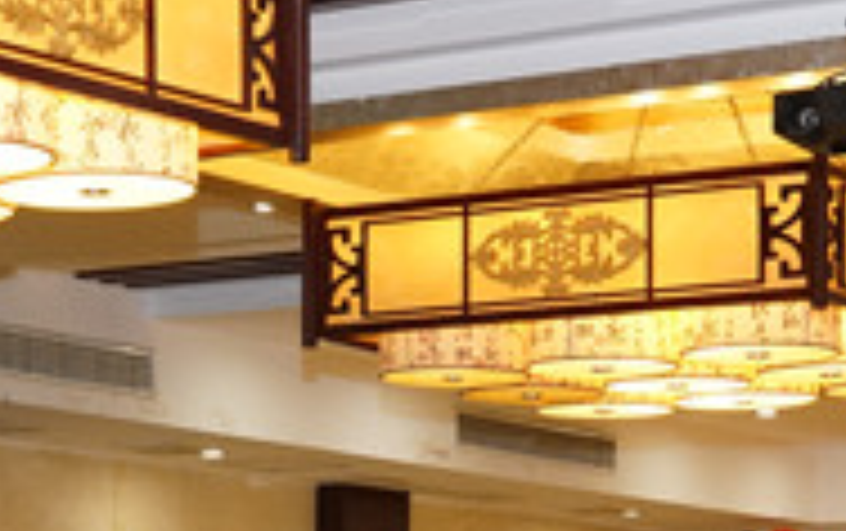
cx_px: 130
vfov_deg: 8.0
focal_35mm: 161
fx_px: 3716
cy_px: 828
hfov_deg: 12.9
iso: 2000
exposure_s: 1/80
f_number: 5.6
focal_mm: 35
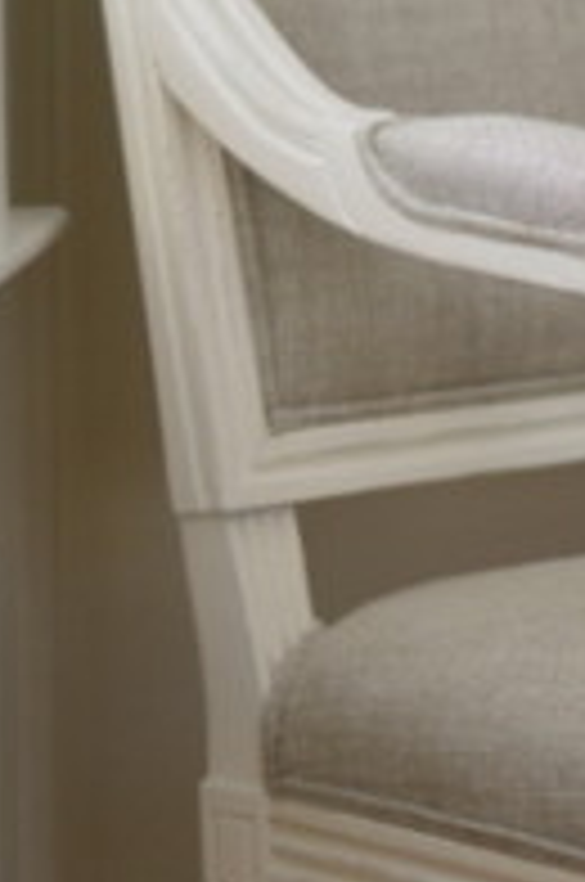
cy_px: 86
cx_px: 520
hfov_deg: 5.9
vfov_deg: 8.9
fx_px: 5626
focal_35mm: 230
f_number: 1.8
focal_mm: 50
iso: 160
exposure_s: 1/80
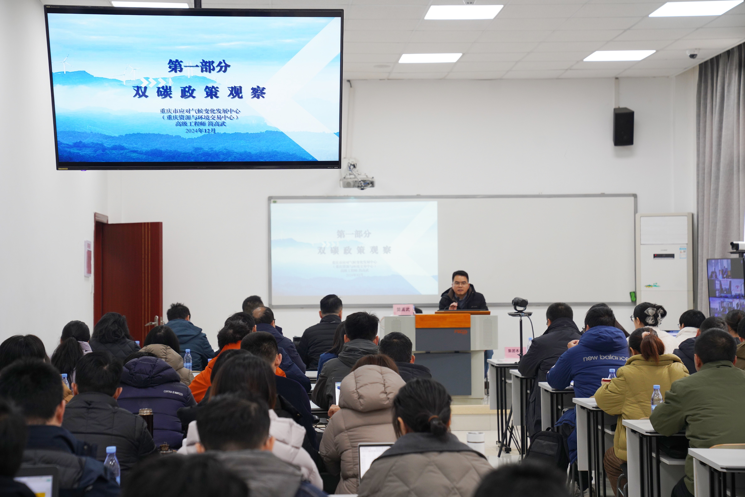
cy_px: 248
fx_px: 1448
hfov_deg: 28.8
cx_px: 372
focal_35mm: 70
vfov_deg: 19.5
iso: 800
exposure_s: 1/80
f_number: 4.5
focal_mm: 70
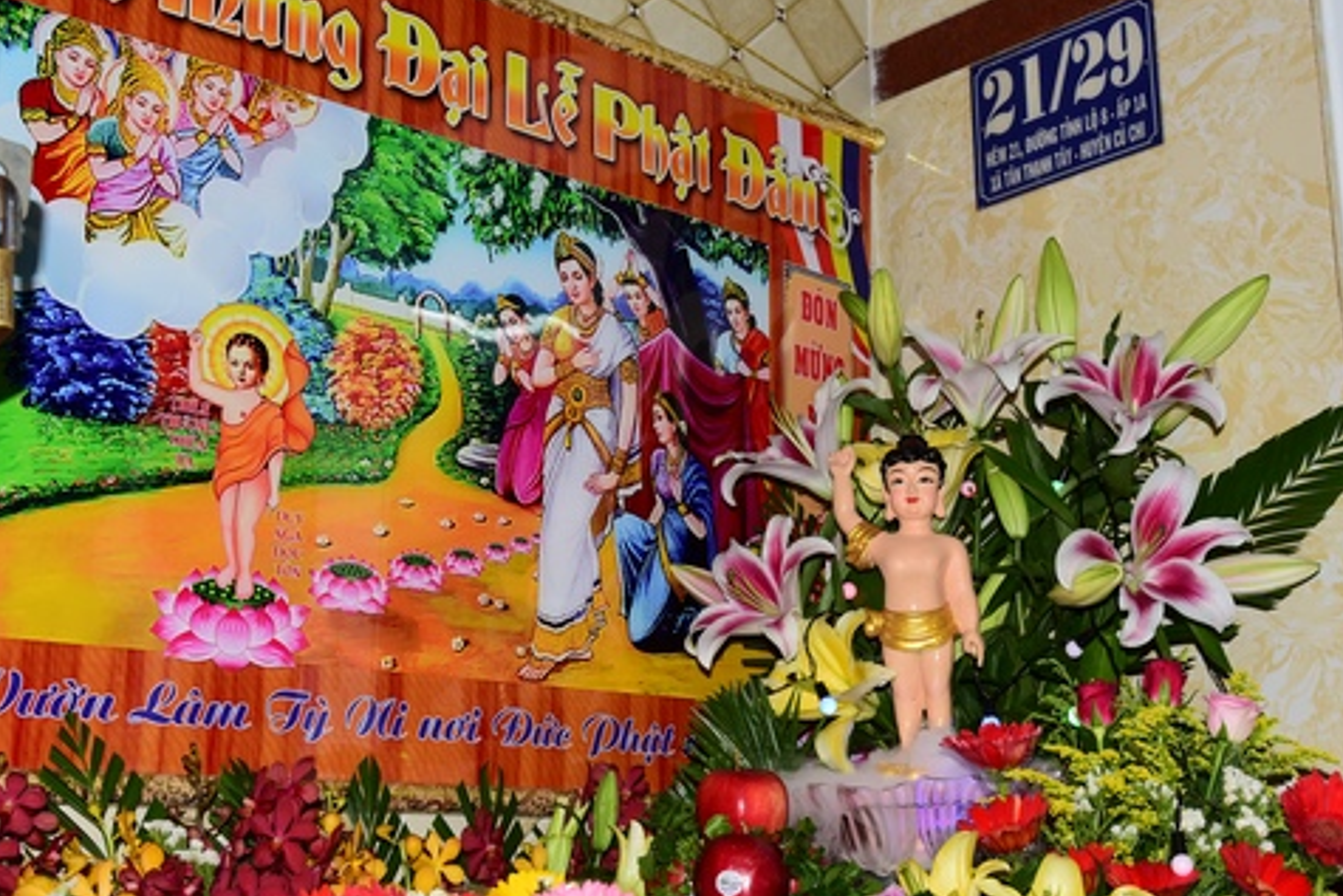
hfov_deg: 38.1
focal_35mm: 52
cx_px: 766
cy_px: 427
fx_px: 1940
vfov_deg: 26.0
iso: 640
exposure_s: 1/100
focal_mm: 38
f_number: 7.1
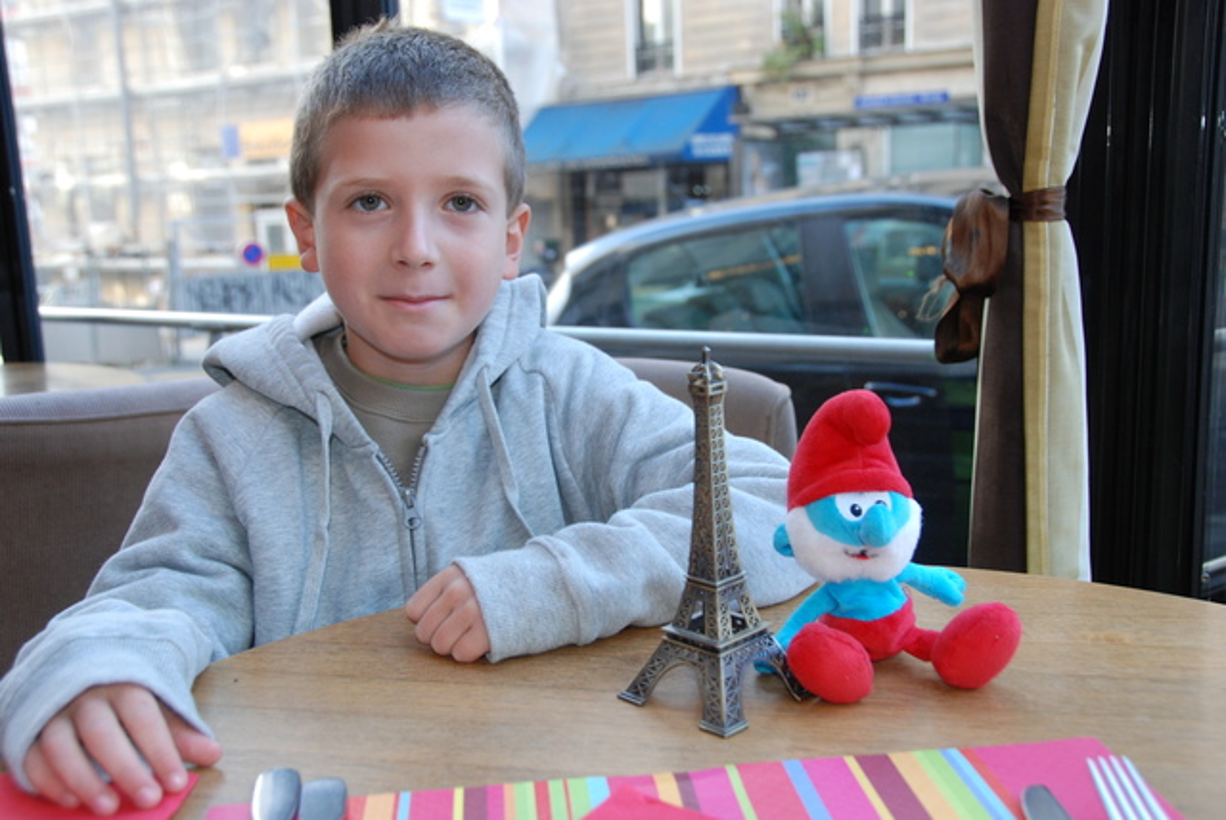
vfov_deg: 34.3
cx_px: 613
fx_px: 1329
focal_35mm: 39
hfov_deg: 49.5
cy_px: 410
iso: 400
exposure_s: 1/60
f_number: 4
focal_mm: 26
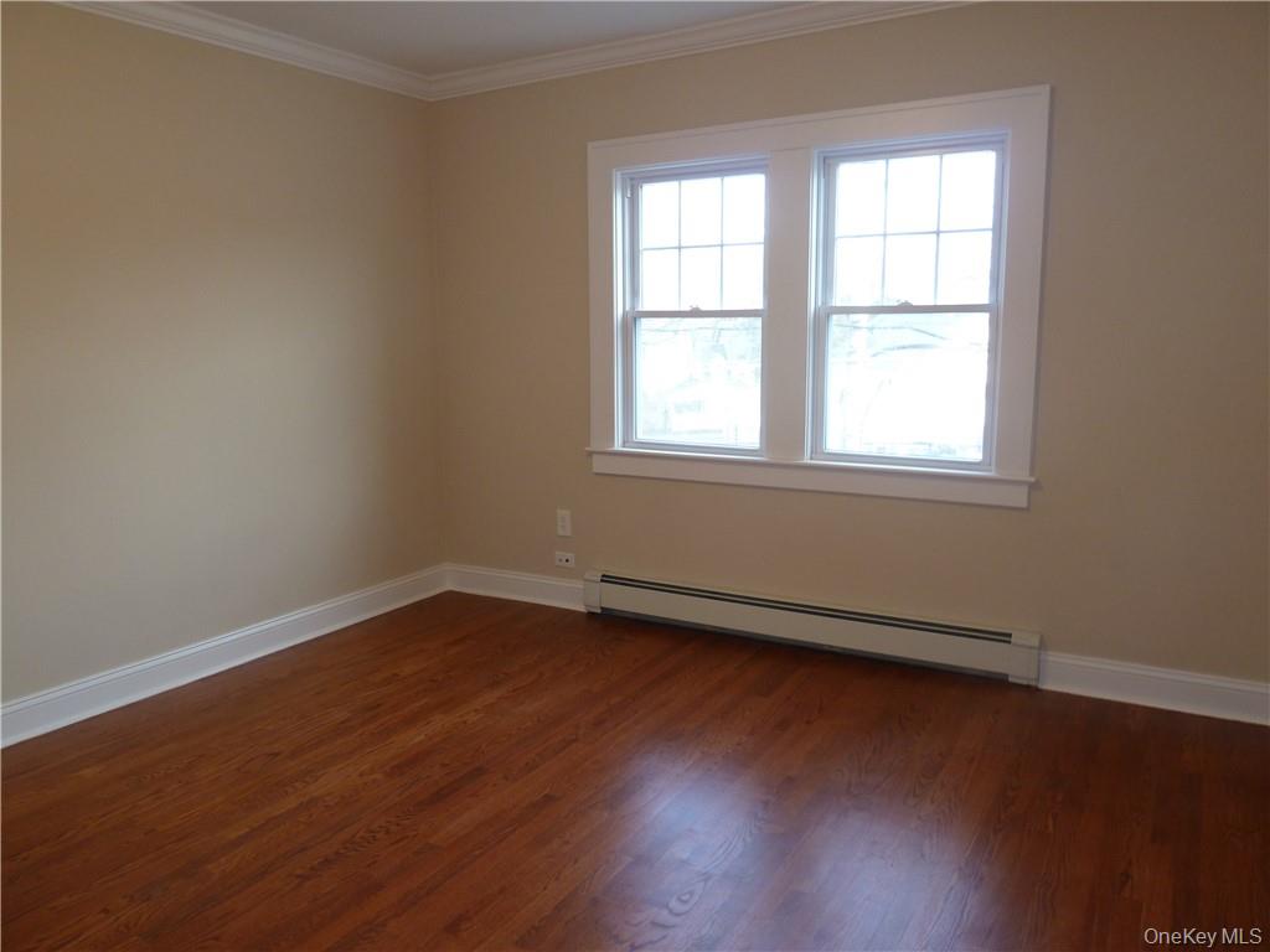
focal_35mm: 25
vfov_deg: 54.9
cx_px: 635
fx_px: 917
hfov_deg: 69.4
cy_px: 476
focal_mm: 4.1
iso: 125
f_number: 3.3
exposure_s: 1/30
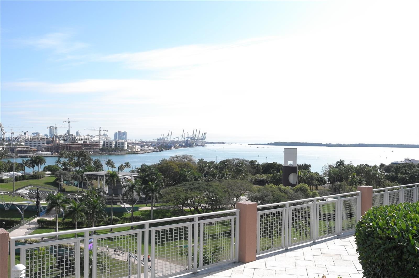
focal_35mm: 36
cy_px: 139
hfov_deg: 53.2
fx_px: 418
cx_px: 210
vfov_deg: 36.7
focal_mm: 24
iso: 400
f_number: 6.3
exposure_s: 1/2000
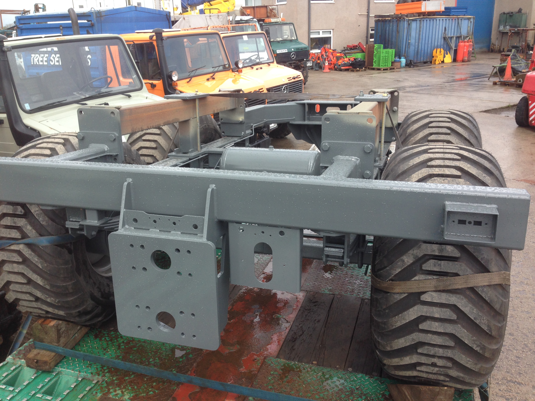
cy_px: 200
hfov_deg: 55.4
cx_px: 268
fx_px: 510
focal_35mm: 33
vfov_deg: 42.9
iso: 50
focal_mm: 4.12
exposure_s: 1/645
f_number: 2.4
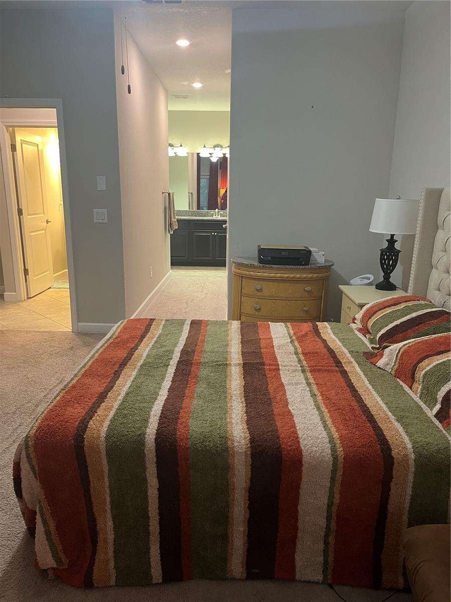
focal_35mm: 26
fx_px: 452
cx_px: 226
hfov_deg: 53.1
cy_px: 301
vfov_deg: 67.3
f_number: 1.6
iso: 250
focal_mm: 5.1
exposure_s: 1/60
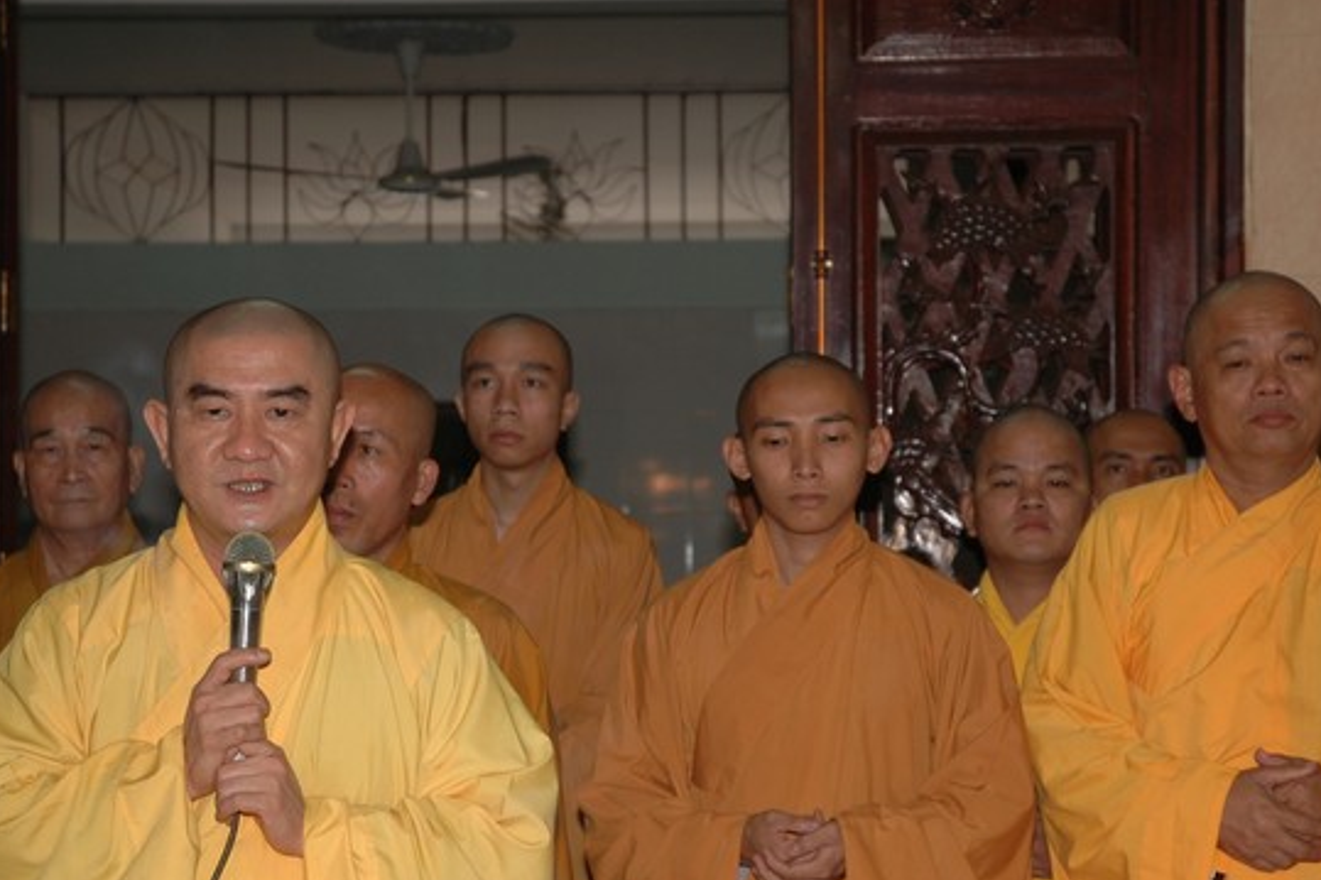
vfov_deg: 15.3
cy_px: 500
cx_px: 676
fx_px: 3265
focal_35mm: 89
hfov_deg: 22.9
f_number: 4.5
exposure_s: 1/60
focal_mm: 50
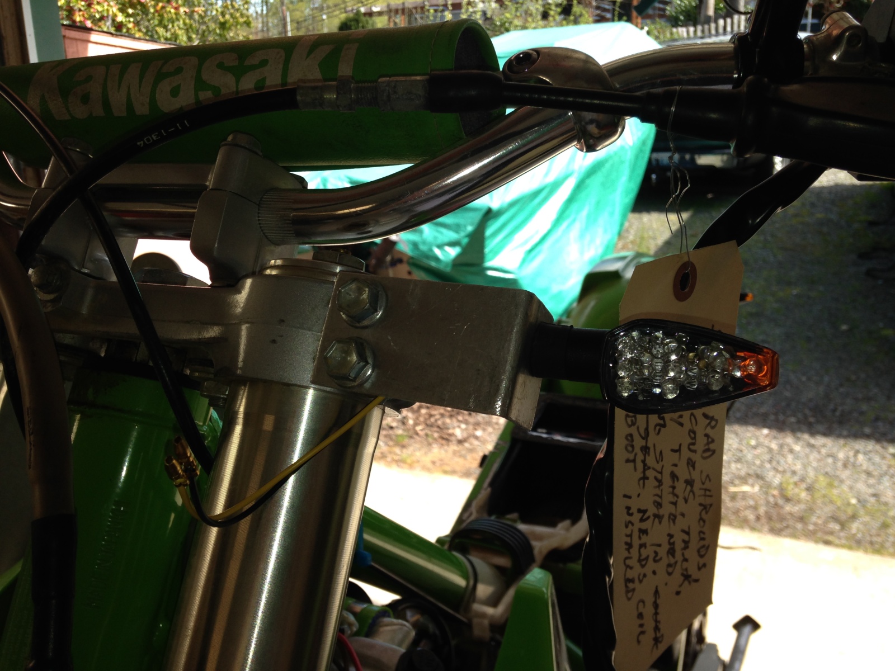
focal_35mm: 33
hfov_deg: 55.4
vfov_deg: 42.9
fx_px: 853
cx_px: 448
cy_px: 336
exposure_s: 1/338
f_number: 2.4
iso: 50
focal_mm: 4.12
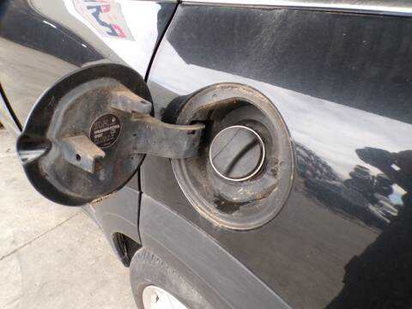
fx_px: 286
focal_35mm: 24
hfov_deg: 71.6
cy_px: 154
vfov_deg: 56.8
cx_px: 206
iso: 100
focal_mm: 4.3
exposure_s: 1/34
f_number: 4.4
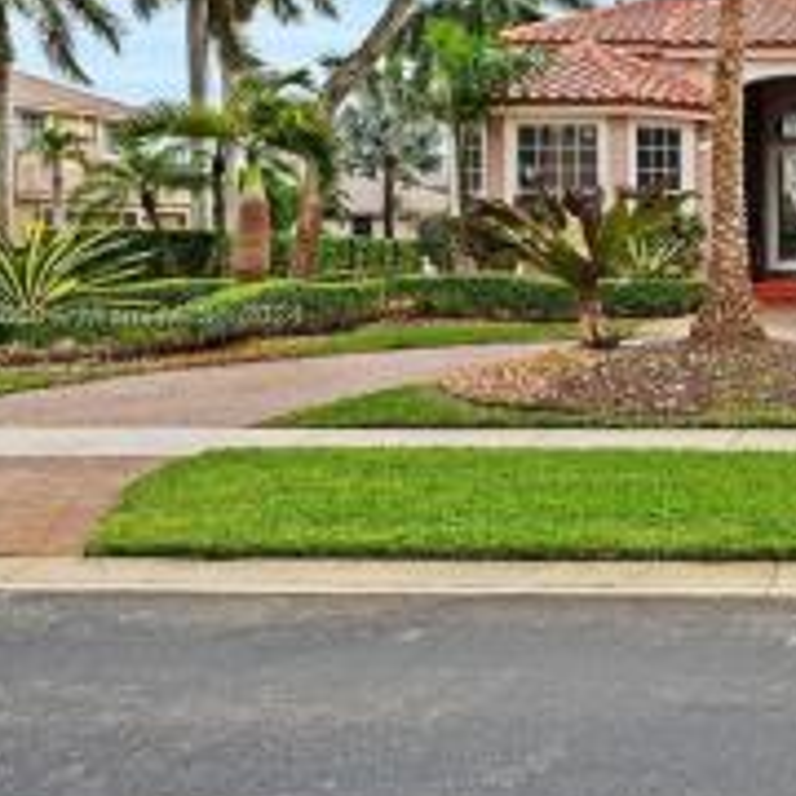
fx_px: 1327
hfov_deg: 29.6
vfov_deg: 33.3
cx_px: 904
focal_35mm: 51
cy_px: 318
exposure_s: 1/80
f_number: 8
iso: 200
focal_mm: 24
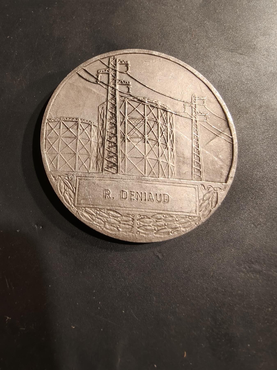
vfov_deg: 73.9
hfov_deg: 58.9
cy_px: 185
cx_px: 138
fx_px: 245
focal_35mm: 23
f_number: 2
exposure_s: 1/100
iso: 125
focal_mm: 2.32
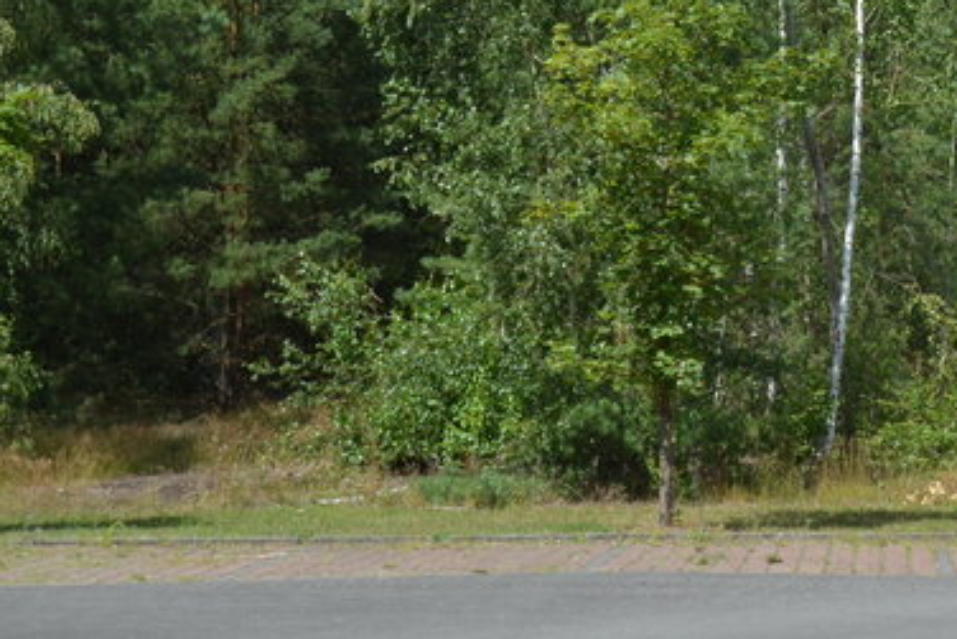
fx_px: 3563
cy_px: -165
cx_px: 1176
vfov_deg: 10.1
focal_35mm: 134
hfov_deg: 14.7
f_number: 8
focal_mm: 28
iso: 250
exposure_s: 1/640
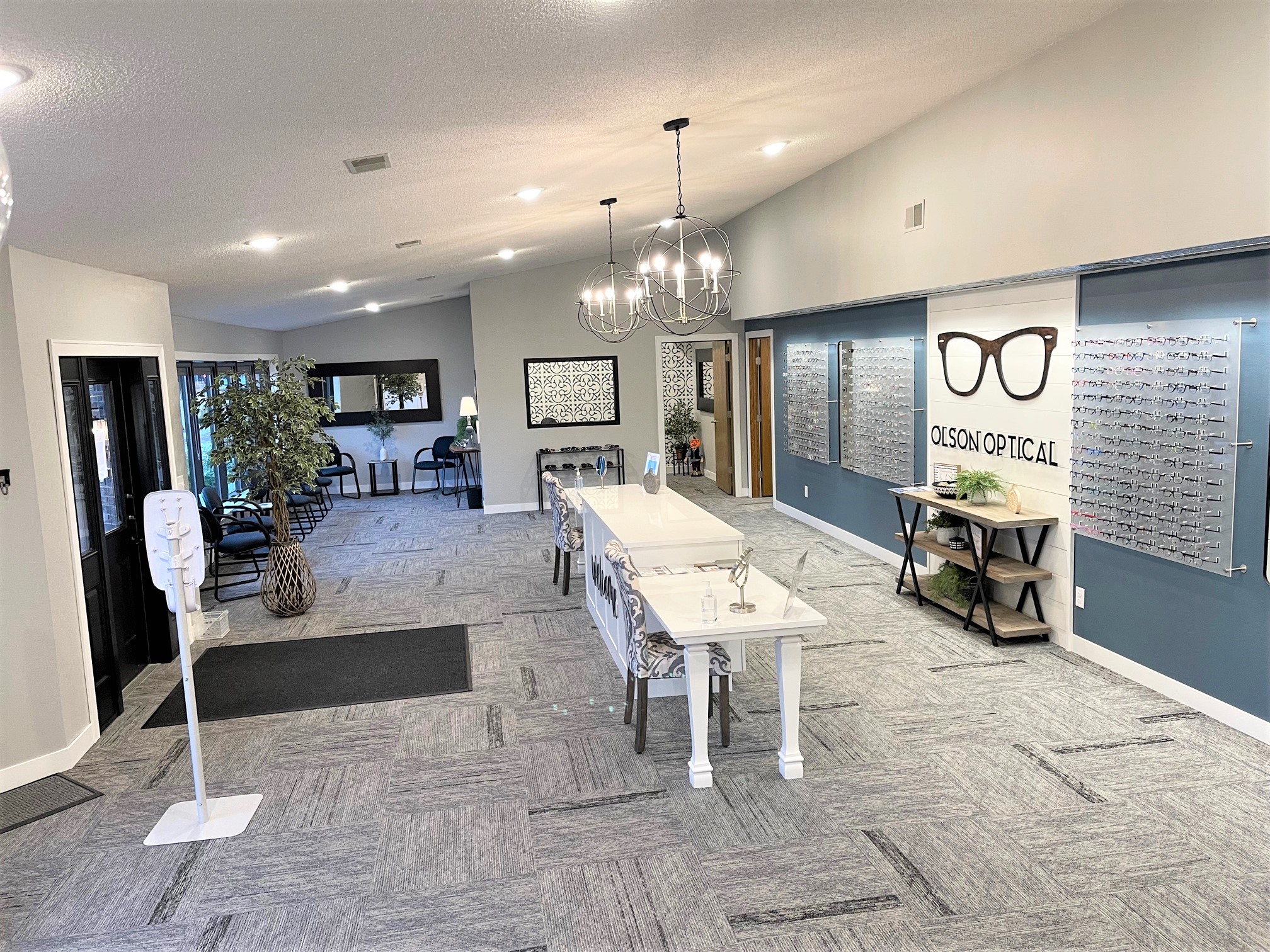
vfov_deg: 53.1
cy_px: 476
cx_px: 635
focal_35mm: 26
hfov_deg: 67.3
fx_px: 954
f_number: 1.6
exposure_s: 1/60
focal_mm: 5.1
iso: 160
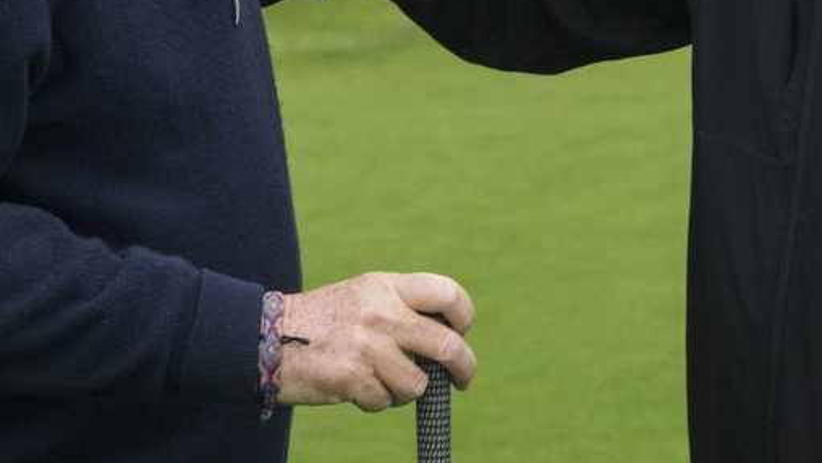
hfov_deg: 9.3
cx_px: 490
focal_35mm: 231
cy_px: -107
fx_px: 5036
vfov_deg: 5.2
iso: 800
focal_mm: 70
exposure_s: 1/200
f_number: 6.3
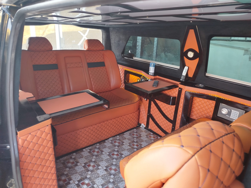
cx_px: 126
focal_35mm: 24
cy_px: 94
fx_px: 174
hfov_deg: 71.6
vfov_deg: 56.8
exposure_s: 1/33
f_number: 1.7
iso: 64
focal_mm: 5.31
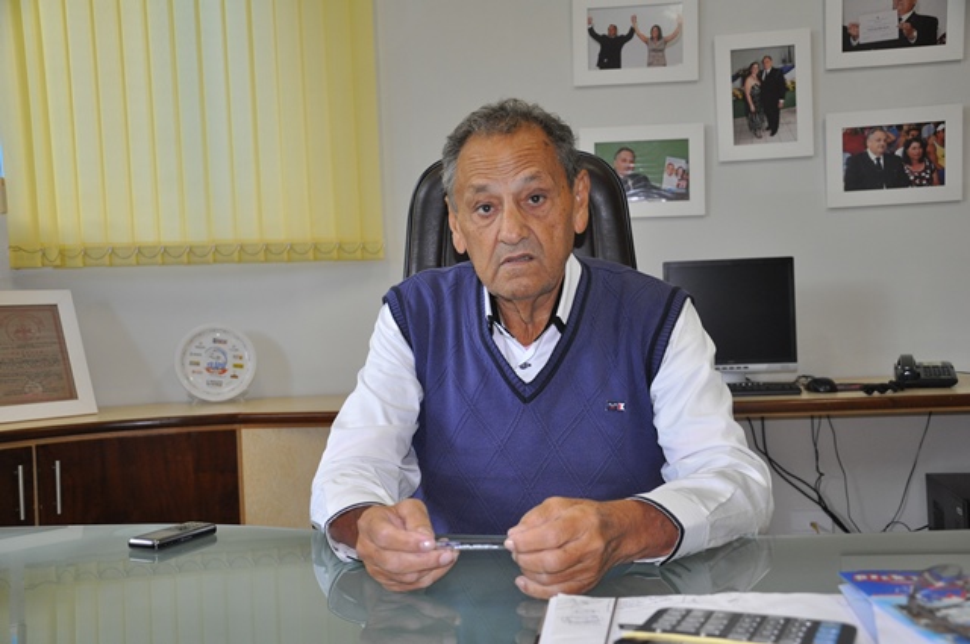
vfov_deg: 34.1
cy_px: 322
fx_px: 1049
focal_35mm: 39
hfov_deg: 49.6
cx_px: 485
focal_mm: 26
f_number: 4
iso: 800
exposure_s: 1/60
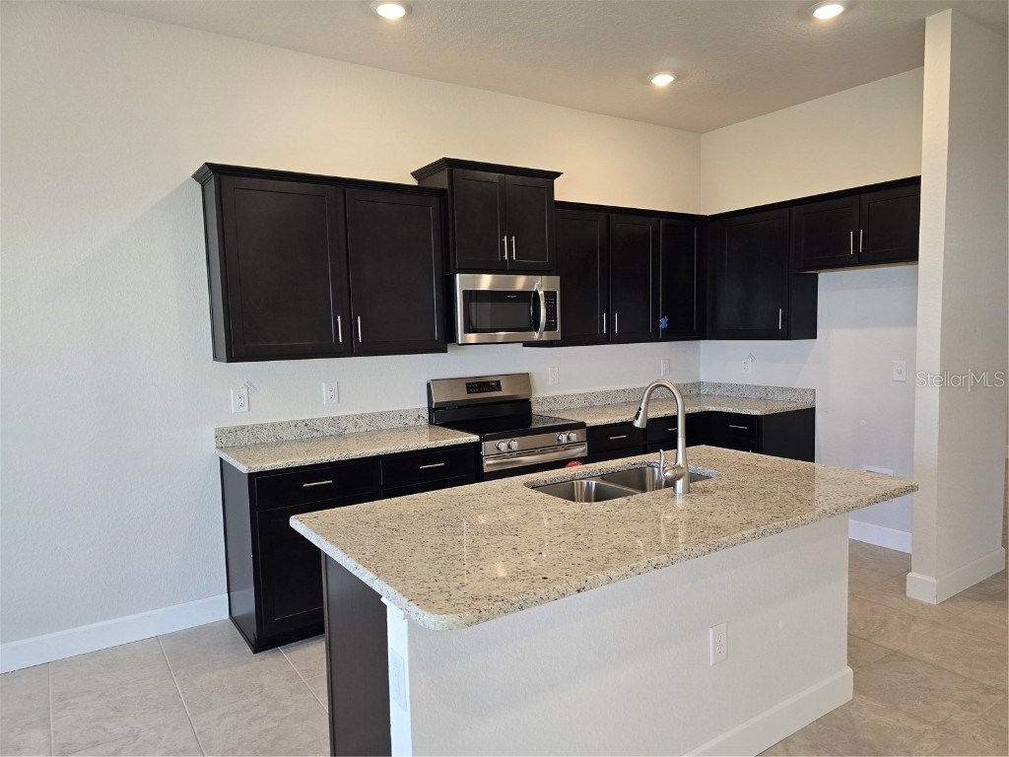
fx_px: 670
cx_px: 504
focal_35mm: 23
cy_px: 378
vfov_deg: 58.9
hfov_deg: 73.9
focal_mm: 6.3
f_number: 1.7
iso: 160
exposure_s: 1/120
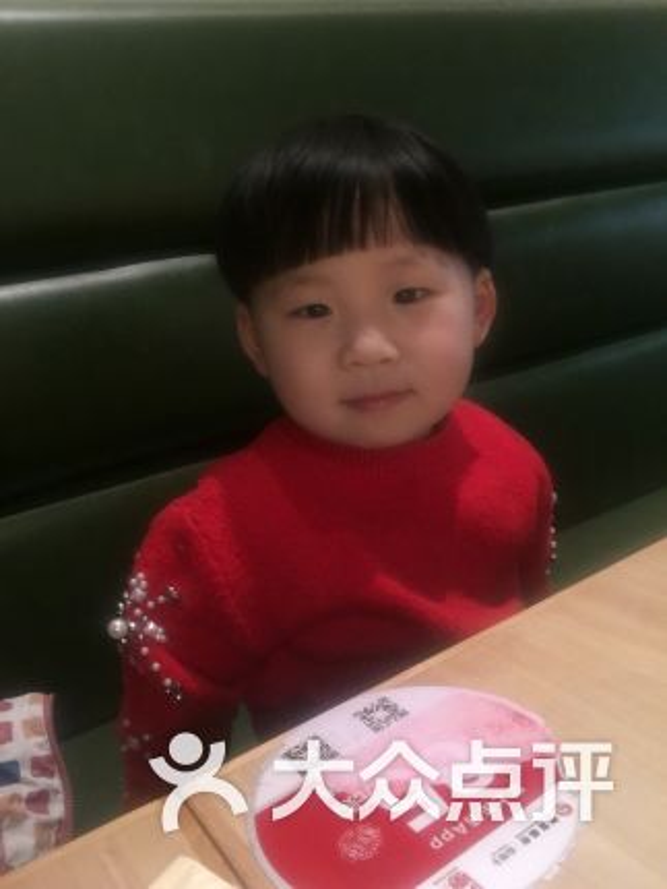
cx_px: 334
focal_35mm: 31
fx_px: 796
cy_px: 444
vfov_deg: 58.3
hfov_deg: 45.5
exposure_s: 1/17
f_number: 2.2
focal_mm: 2.65
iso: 100
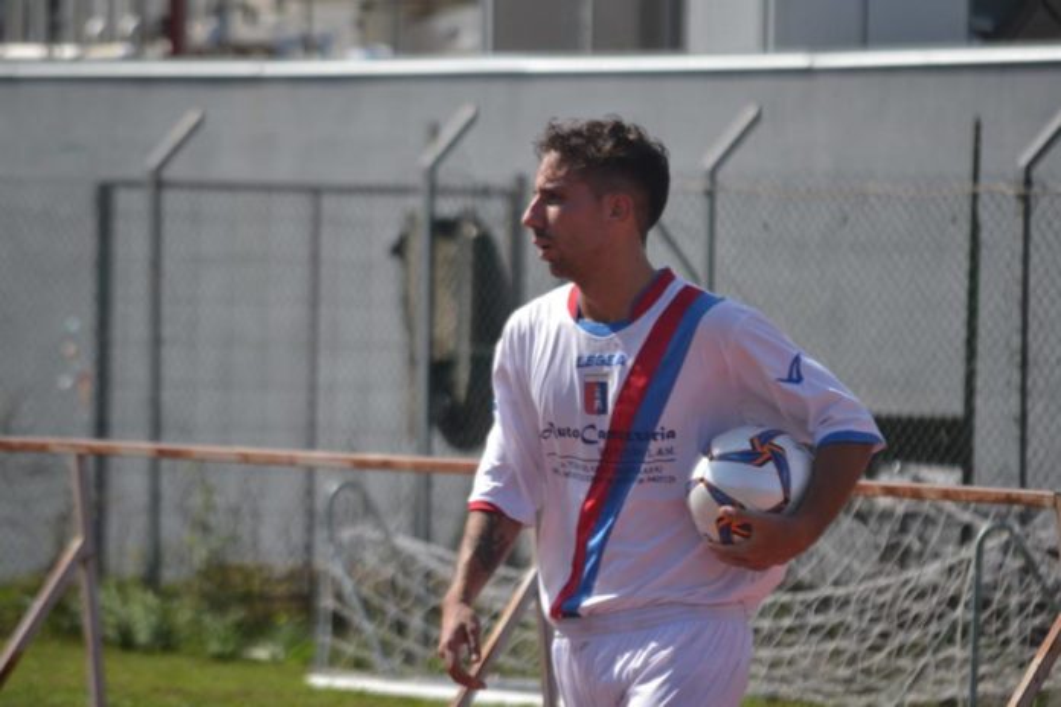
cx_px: 530
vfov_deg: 4.6
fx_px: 8841
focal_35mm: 300
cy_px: 354
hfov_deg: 6.9
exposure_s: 1/1600
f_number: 5.6
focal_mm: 200
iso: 400
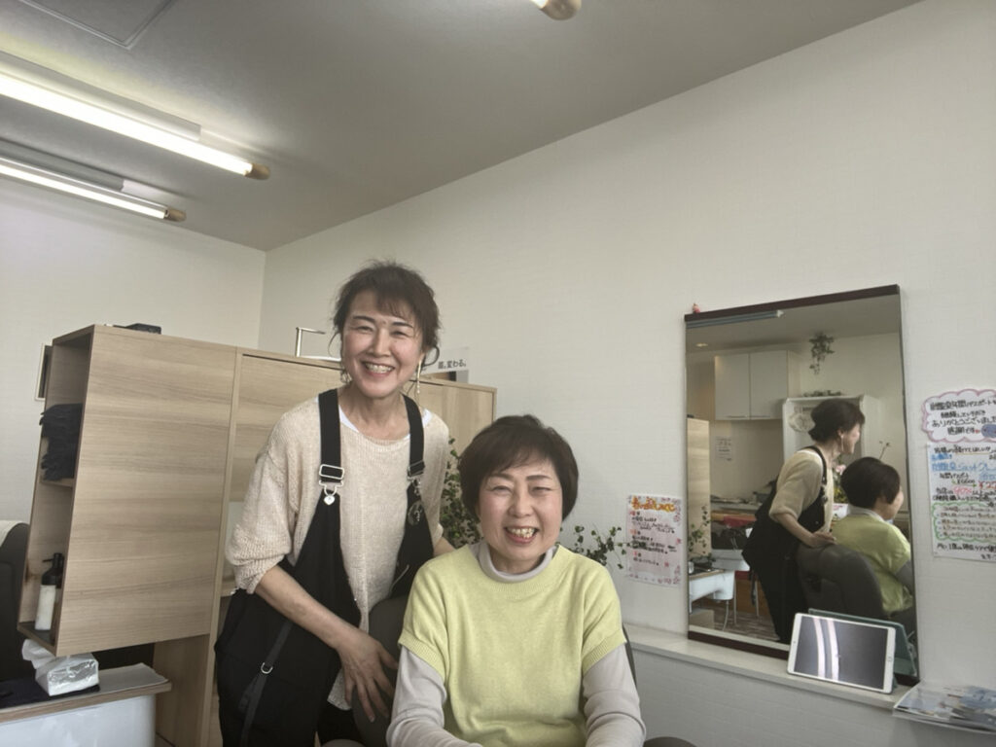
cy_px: 374
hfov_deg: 73.9
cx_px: 498
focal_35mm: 23
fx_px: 662
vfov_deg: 58.9
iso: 64
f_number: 2.2
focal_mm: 2.71
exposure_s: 1/120
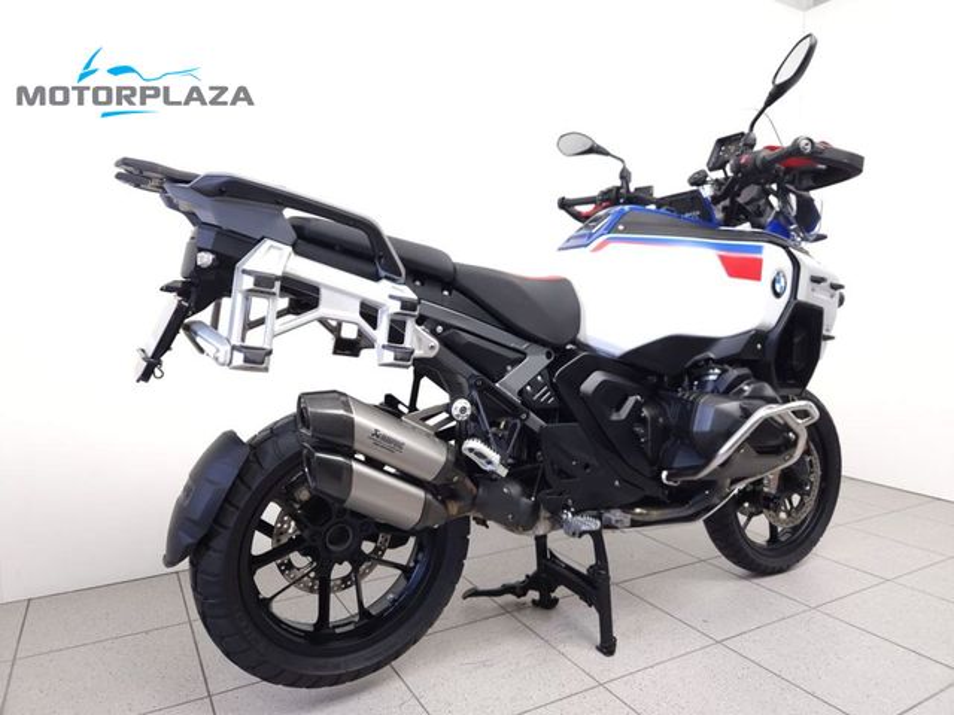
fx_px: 634
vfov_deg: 58.9
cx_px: 477
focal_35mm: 23
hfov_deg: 73.9
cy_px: 358
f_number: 1.8
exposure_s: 1/50
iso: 125
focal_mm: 5.4
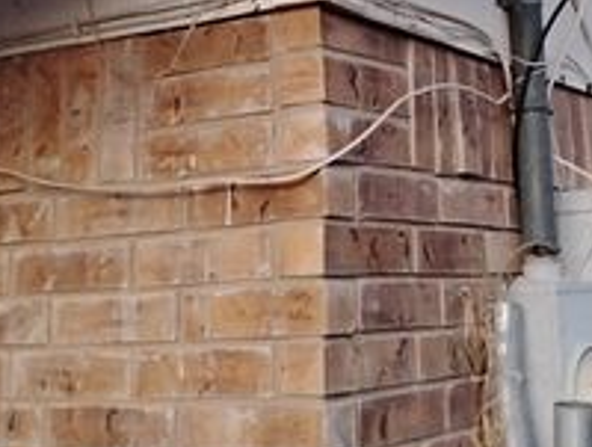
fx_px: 1200
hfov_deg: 27.5
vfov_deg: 20.4
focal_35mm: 70
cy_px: 1
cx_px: 394
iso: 3606
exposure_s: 1/20
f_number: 1.8
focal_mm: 4.26
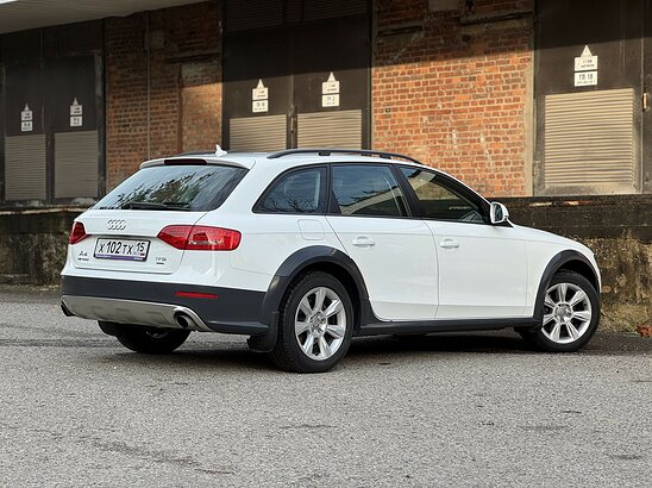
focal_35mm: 77
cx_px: 326
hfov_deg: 25.4
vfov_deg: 19.1
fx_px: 1449
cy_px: 244
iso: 25
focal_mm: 9
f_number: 2.8
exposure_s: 1/247
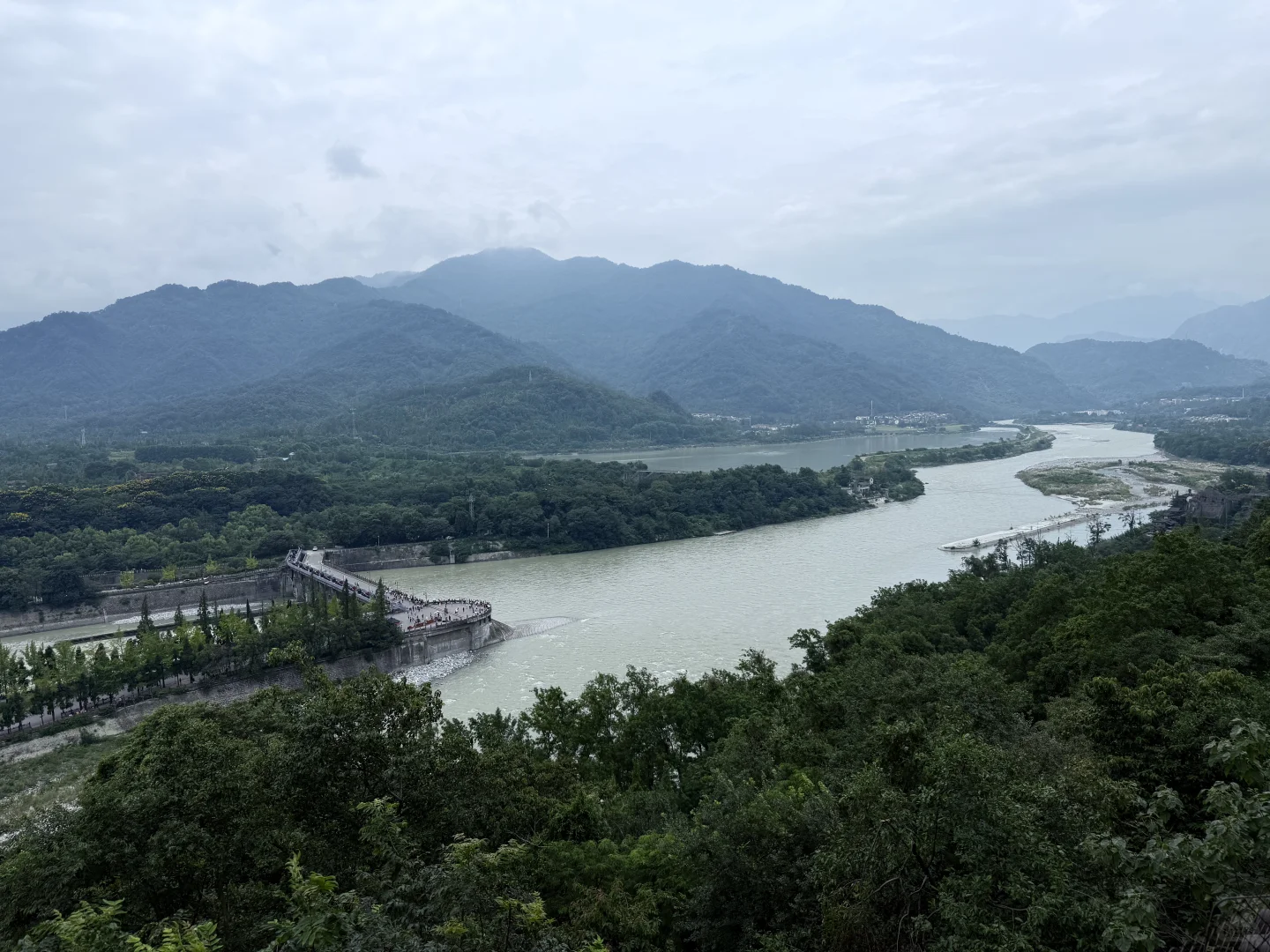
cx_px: 635
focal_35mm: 24
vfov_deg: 56.8
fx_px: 881
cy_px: 476
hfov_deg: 71.6
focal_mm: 6.76
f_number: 1.78
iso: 80
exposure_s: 1/8130
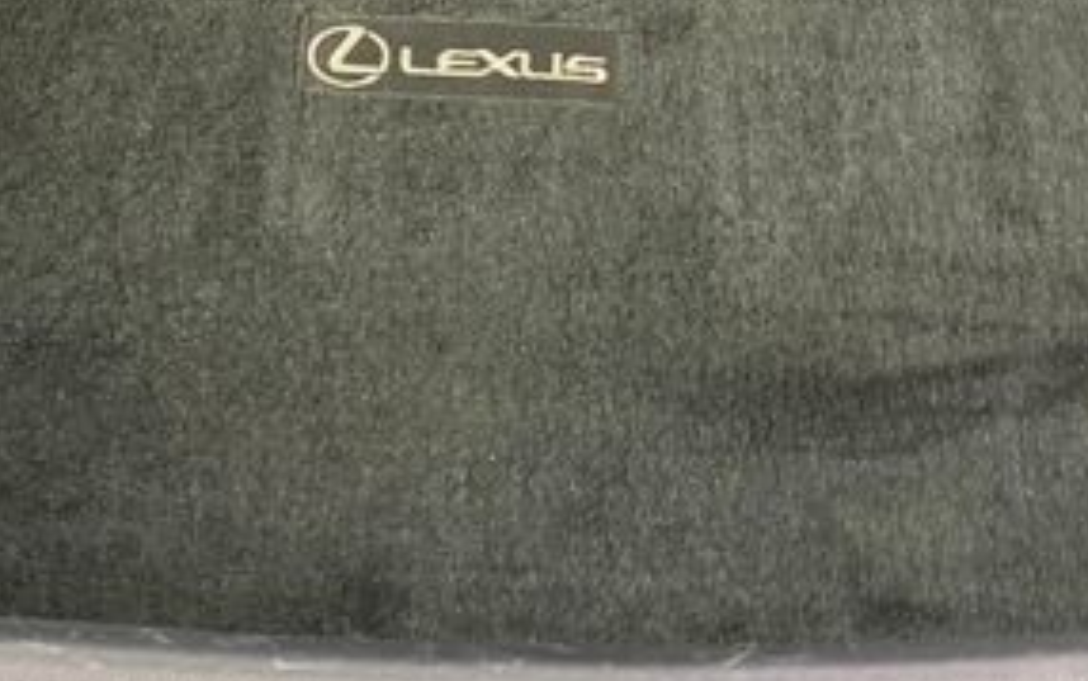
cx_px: 472
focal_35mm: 57
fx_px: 1691
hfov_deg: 35.6
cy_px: -148
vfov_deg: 21.1
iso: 1250
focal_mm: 6.76
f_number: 1.78
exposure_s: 1/30
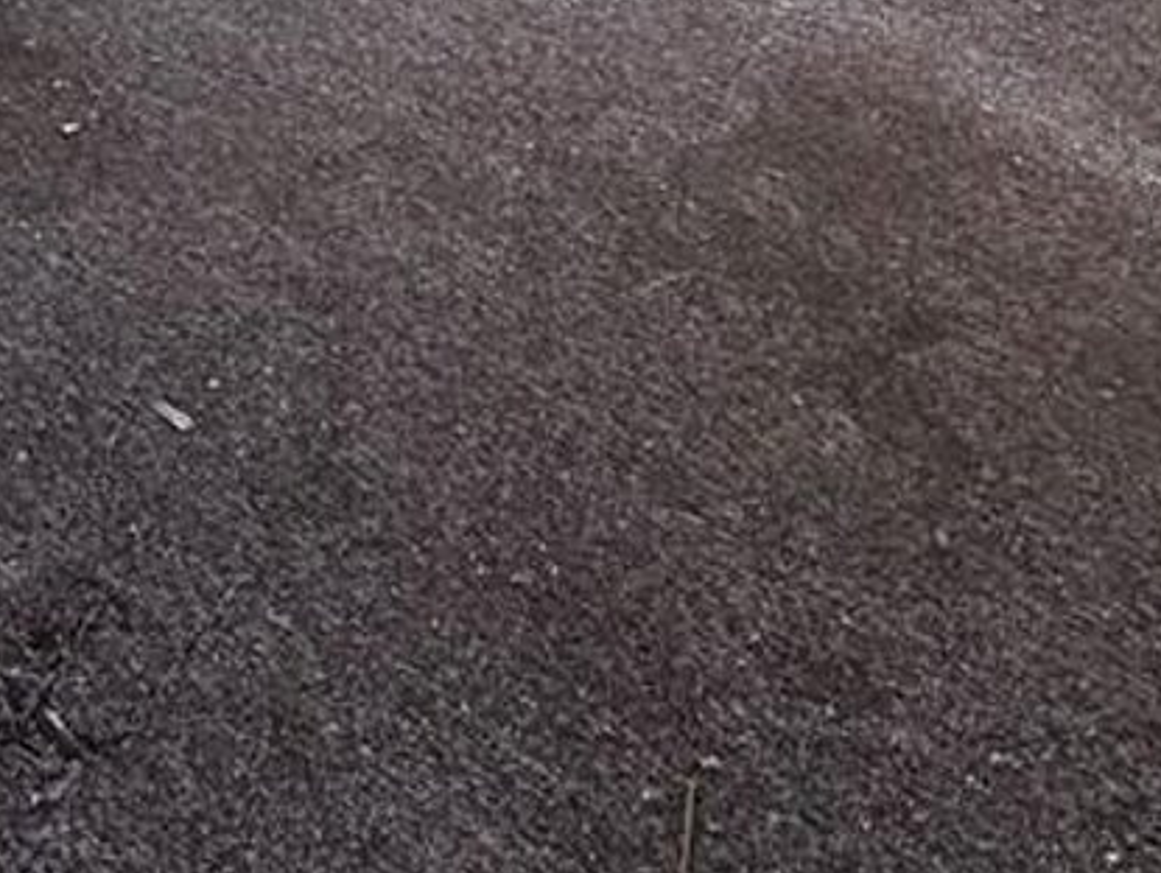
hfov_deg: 34.2
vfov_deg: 21.2
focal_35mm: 51
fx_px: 1712
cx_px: 1
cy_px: -623
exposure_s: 1/99
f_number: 2.2
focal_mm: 2.22
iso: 64
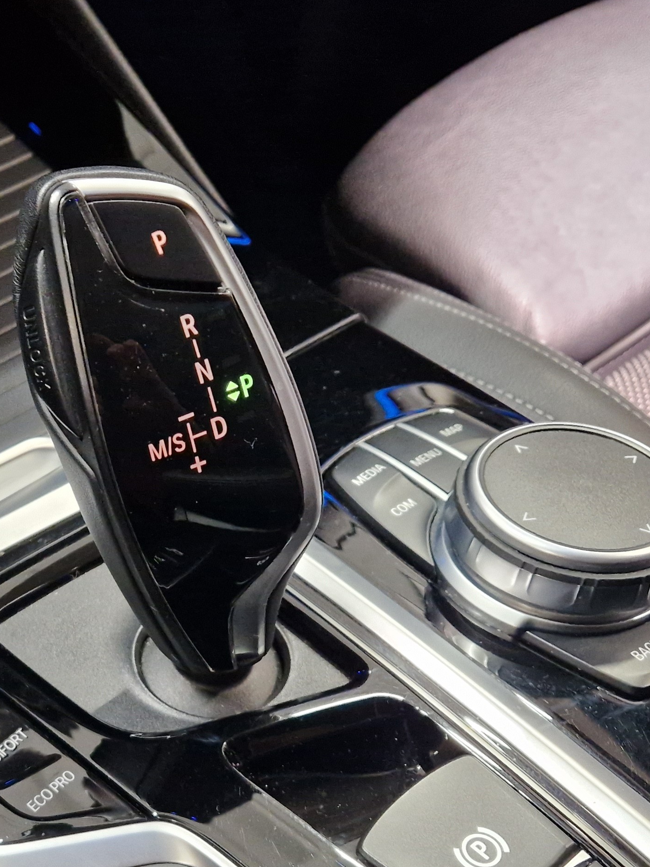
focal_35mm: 49
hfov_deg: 28.6
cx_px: 71
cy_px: 600
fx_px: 1227
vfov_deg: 38.3
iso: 640
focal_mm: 5.4
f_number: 1.8
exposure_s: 1/100
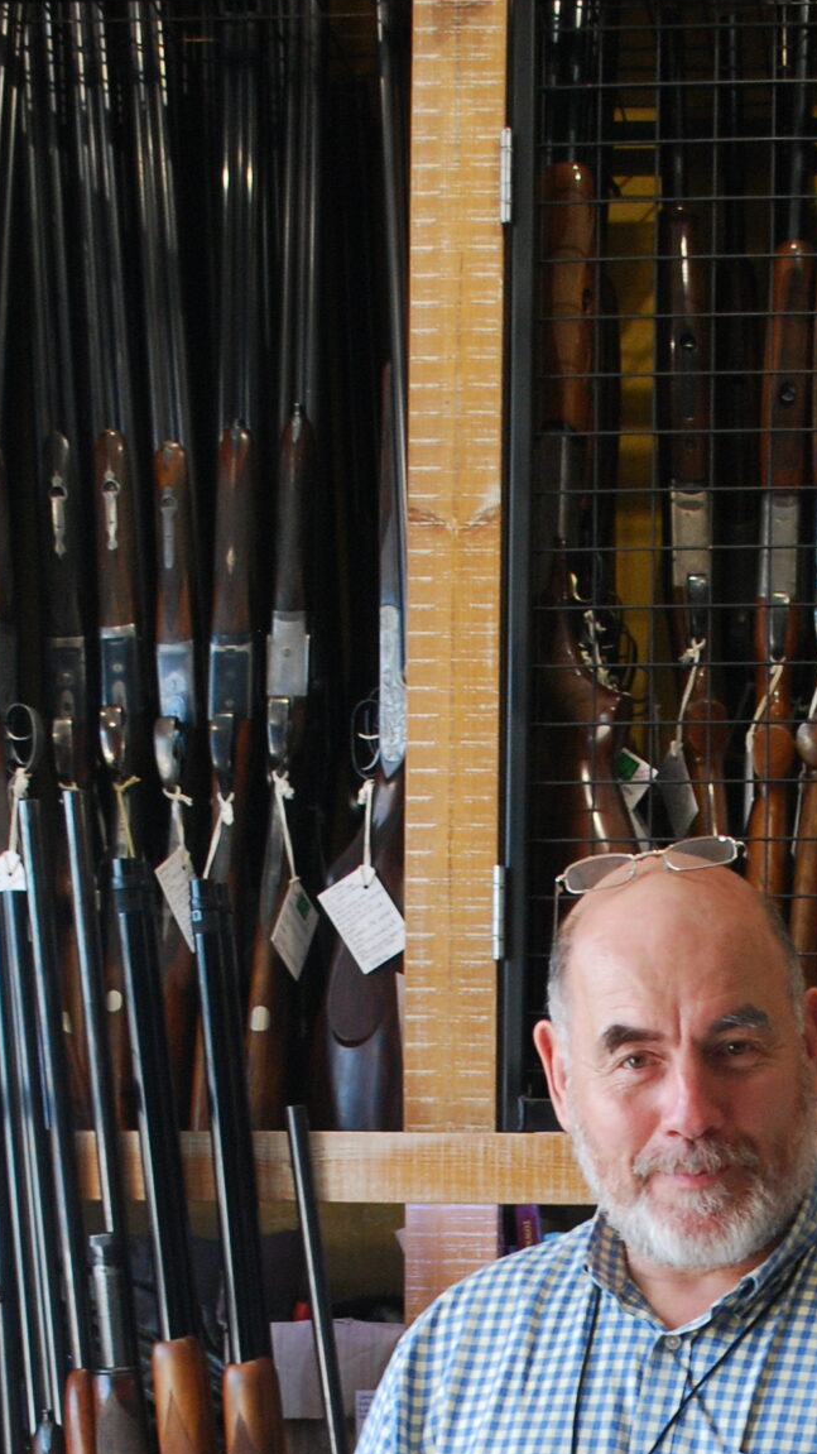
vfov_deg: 24.0
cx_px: 725
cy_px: 1501
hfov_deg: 14.3
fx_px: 3237
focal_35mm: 84
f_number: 4.2
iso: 400
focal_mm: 24
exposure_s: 1/50
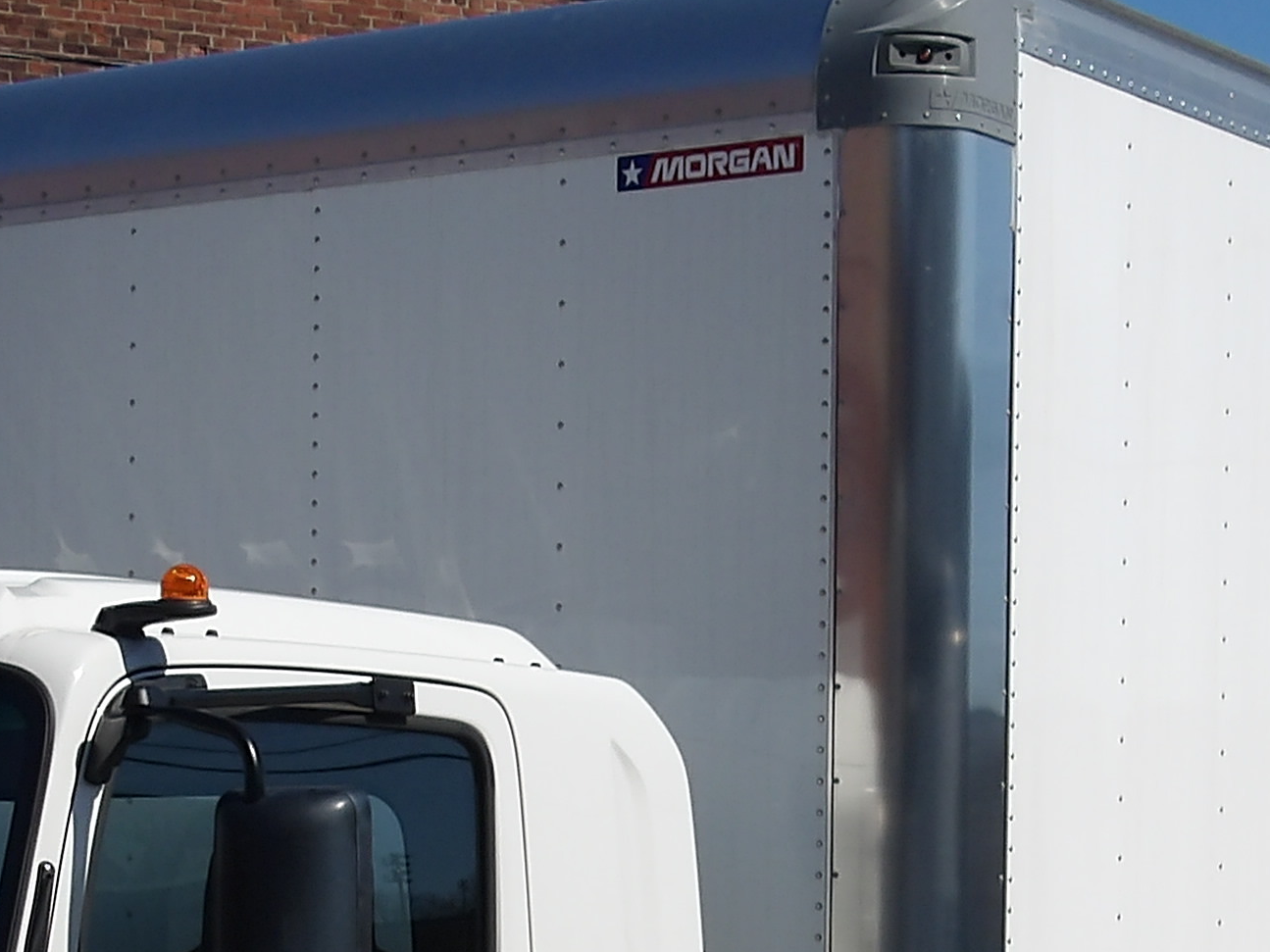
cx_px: 427
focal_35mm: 121
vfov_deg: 11.9
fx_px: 4439
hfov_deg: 16.2
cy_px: 1196
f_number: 11.6
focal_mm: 6.1
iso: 100
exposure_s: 1/170
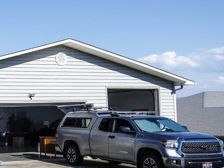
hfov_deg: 23.4
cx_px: -132
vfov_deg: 23.6
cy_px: 104
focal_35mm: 62
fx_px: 401
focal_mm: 25
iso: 200
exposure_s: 1/160
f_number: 8
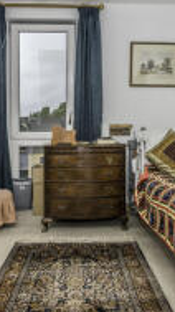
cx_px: 94
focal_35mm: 37
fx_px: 306
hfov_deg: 31.9
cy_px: 151
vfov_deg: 54.0
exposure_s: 1/125
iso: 320
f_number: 7.1
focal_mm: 14
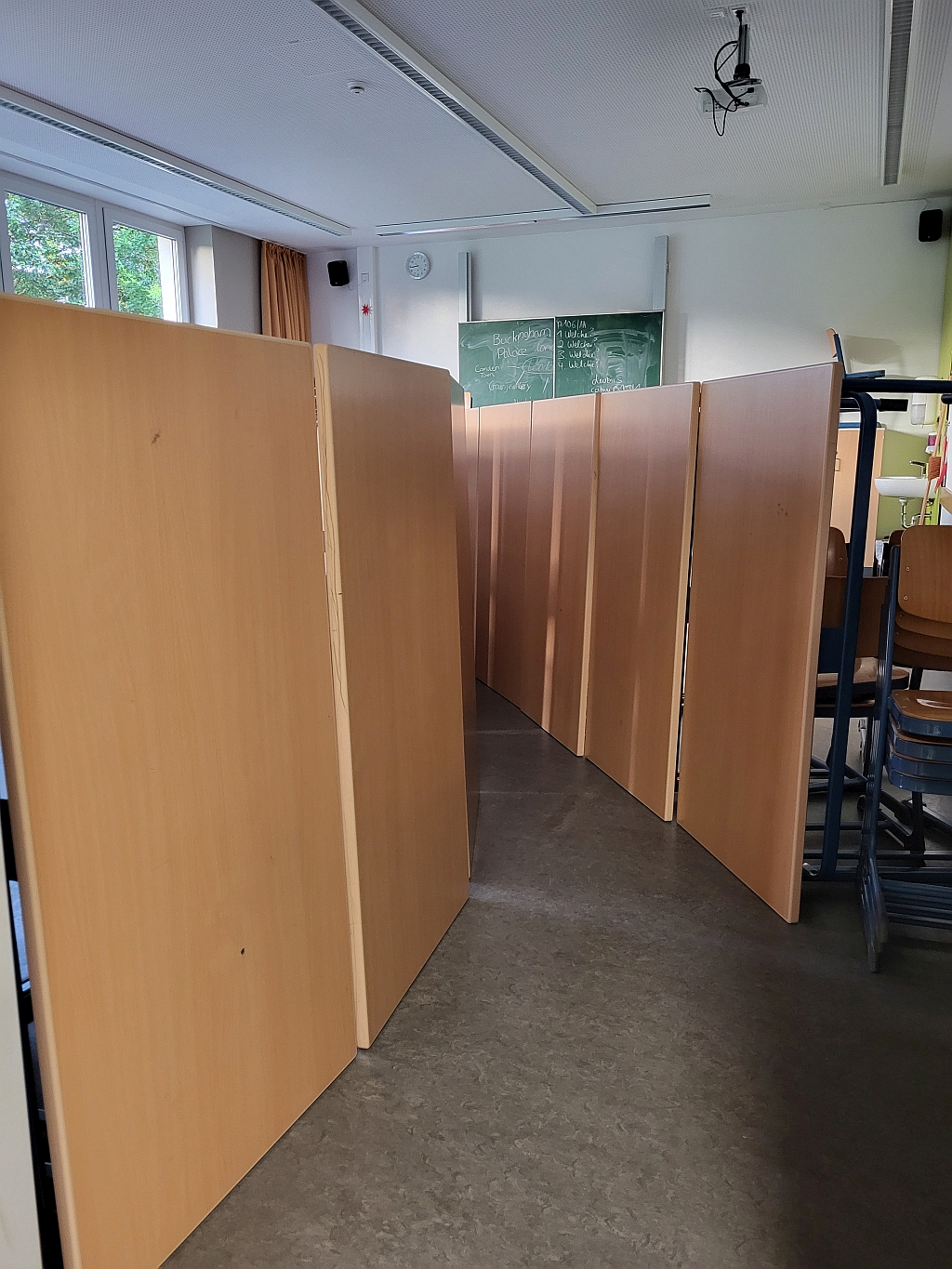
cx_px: 476
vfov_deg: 67.3
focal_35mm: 26
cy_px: 634
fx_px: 953
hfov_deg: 53.1
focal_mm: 5.4
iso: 640
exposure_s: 1/25
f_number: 1.8
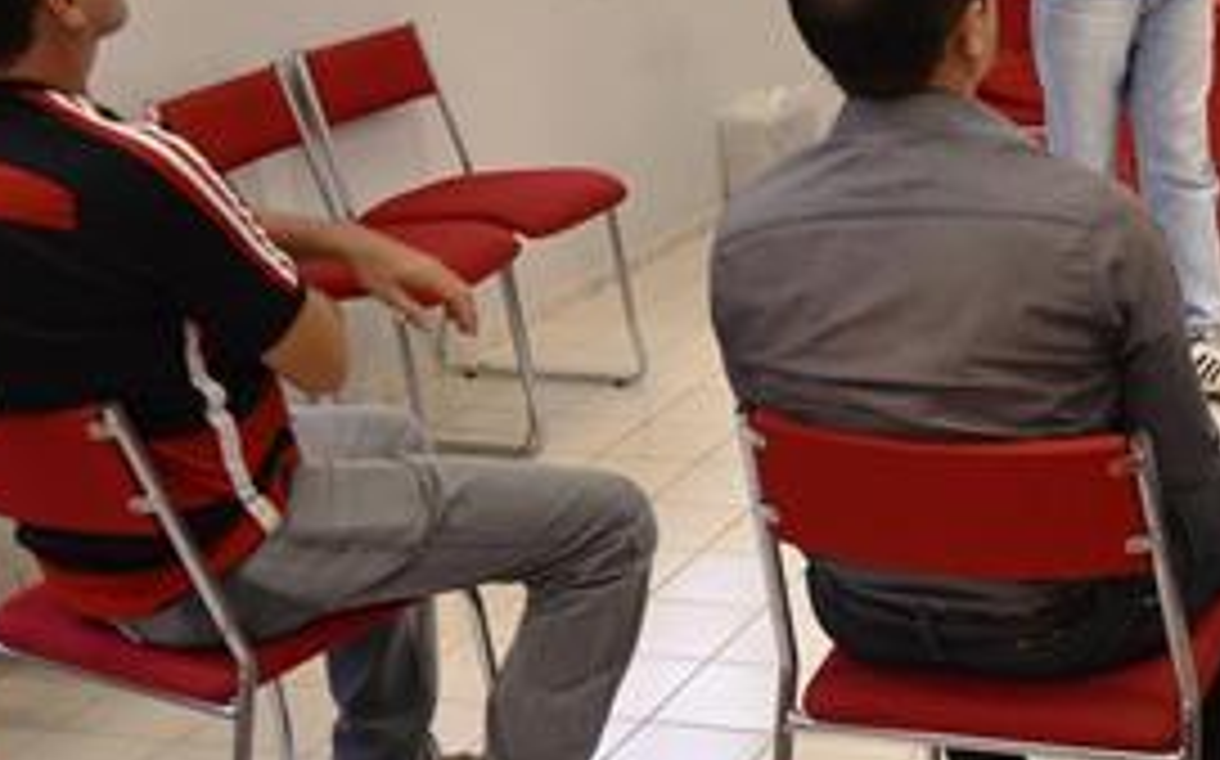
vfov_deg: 19.8
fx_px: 2160
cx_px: 1378
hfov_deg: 28.4
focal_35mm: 65
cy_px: 182
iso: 400
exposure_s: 1/60
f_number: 4
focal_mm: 18
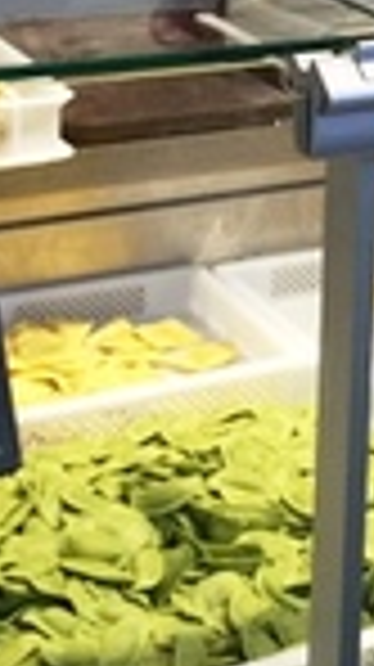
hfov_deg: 11.0
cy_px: 25
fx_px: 1891
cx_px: 523
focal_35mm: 107
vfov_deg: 19.5
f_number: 2.2
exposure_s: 1/30
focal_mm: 4.15
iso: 50
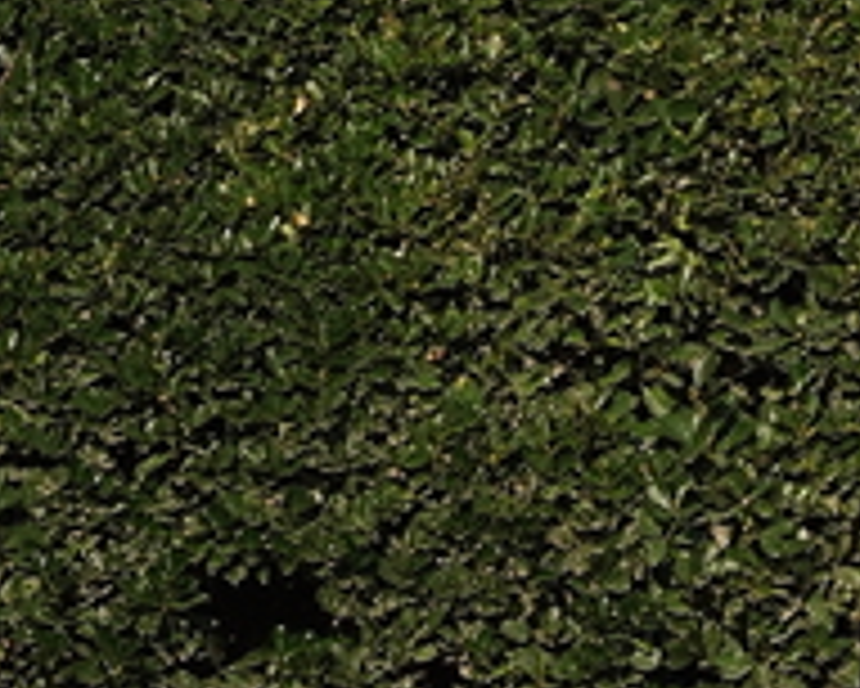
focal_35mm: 212
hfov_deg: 8.4
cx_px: 1995
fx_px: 5399
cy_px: 571
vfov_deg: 7.3
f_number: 14
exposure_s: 1/180
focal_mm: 32
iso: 200
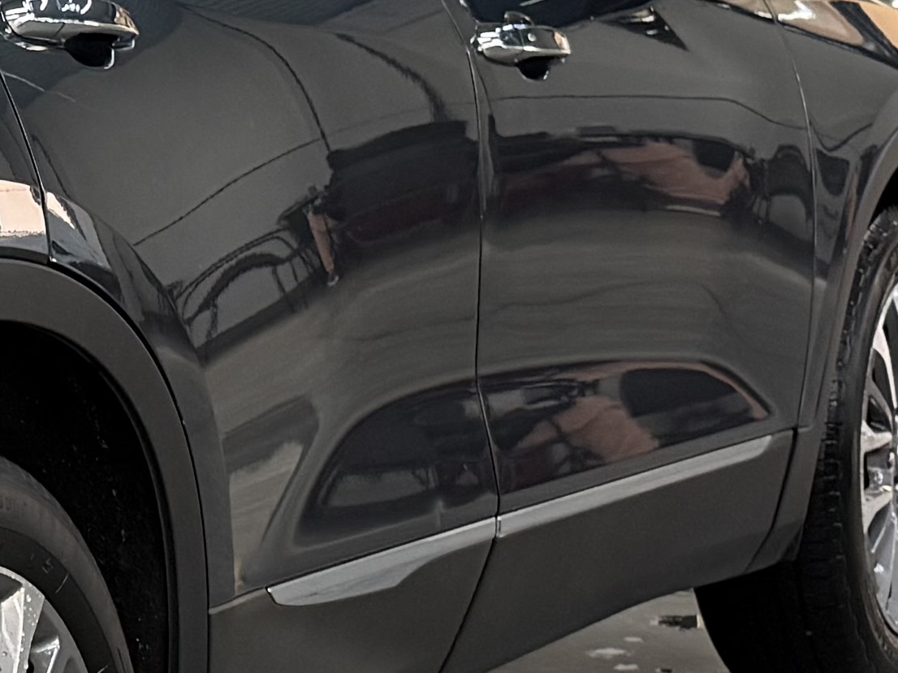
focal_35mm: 124
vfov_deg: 11.9
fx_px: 3216
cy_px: 314
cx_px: -644
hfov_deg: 14.3
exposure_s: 1/50
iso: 250
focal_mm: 6.76
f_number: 1.78
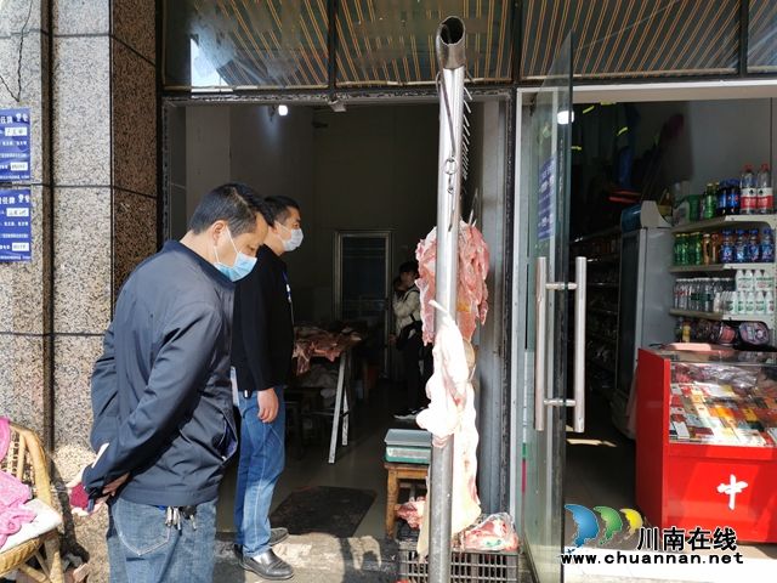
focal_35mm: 27
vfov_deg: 51.4
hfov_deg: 65.3
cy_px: 292
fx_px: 606
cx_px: 388
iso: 50
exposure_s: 1/642
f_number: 1.8
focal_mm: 5.58
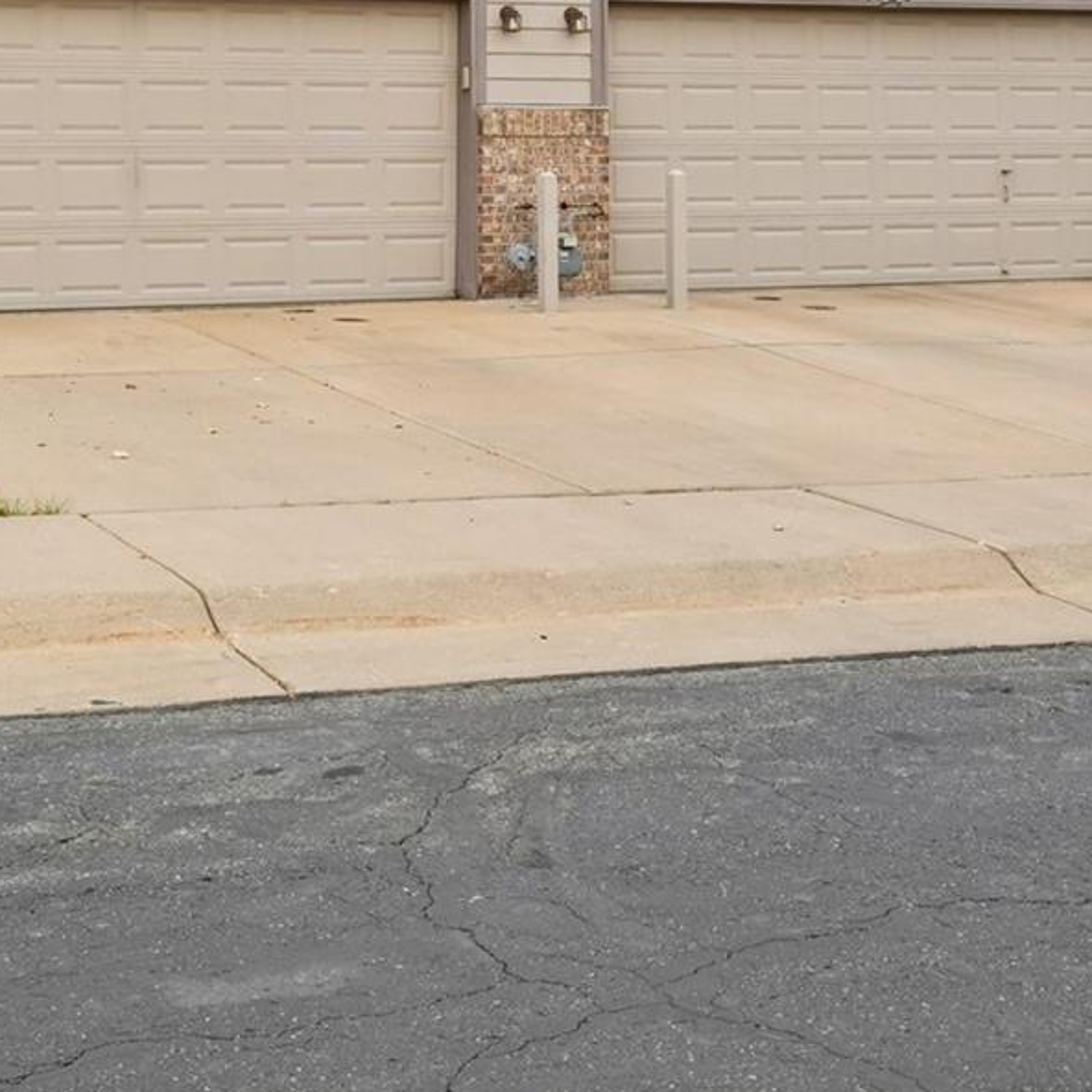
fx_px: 2213
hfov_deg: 27.4
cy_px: 124
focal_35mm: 62
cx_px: 299
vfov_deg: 26.8
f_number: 8
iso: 400
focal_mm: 18
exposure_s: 1/500
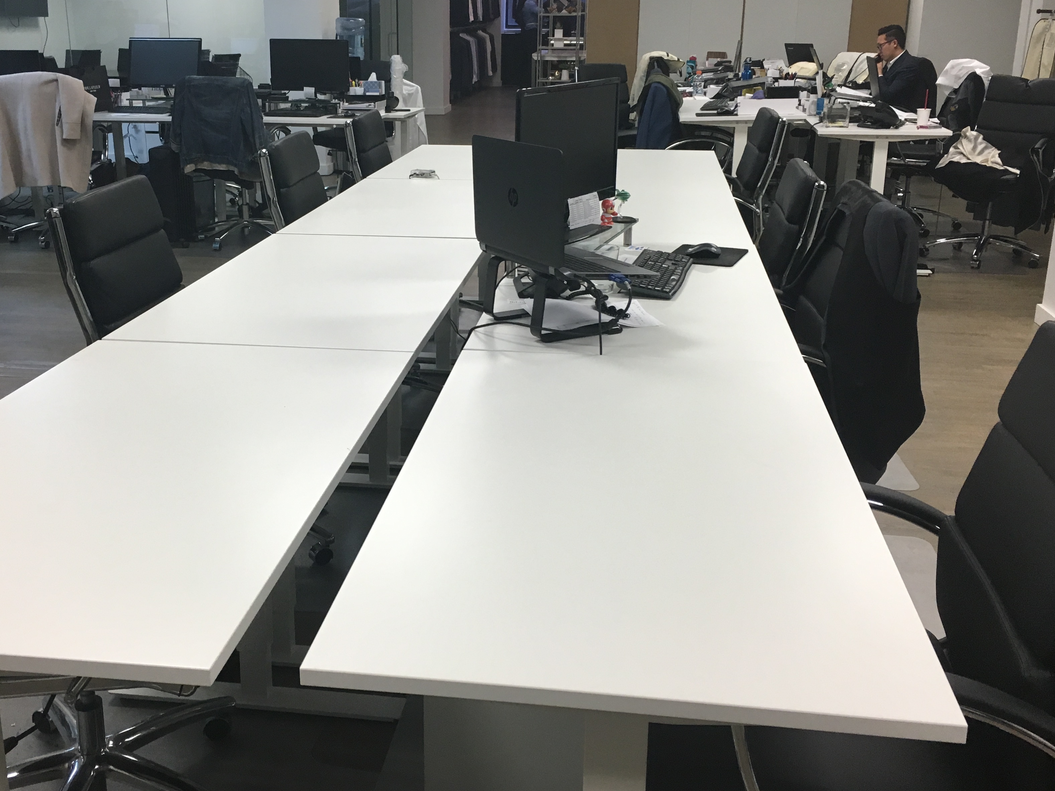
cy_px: 333
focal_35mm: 37
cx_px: 449
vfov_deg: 38.6
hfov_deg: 50.0
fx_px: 1128
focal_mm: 4.15
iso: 40
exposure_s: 1/30
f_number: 2.2
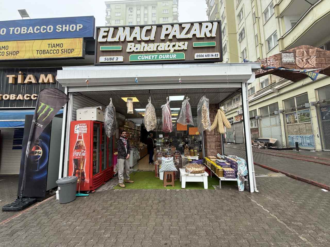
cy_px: 124
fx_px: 133
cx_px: 165
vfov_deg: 85.7
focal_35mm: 14
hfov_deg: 102.1
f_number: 2.2
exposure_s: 1/157
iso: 64
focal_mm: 2.22
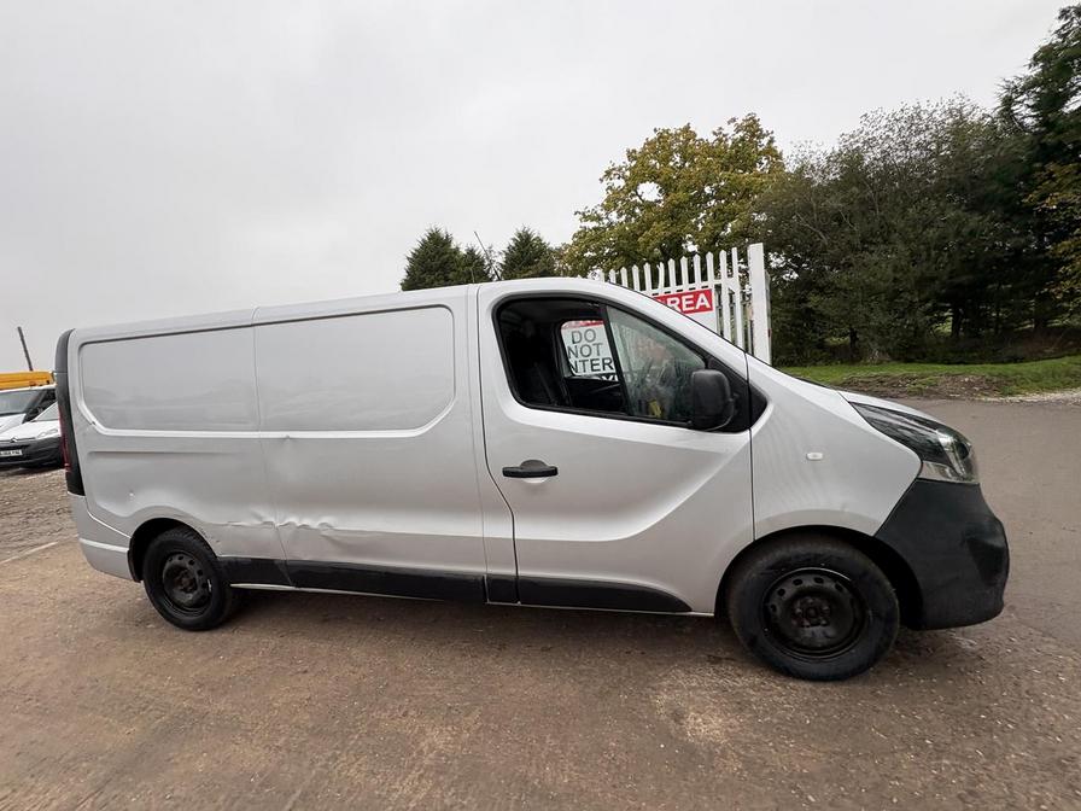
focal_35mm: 14
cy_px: 406
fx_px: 437
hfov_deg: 102.1
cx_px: 540
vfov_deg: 85.7
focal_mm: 2.22
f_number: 2.2
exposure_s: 1/181
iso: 40
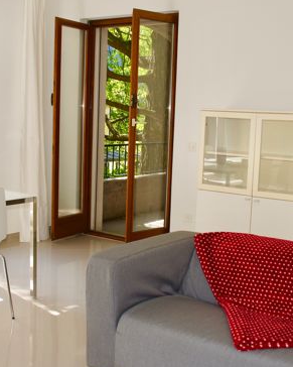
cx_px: 140
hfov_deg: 30.8
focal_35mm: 49
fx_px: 531
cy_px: 194
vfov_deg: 38.0
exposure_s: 1/100
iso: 100
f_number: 4.5
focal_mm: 18
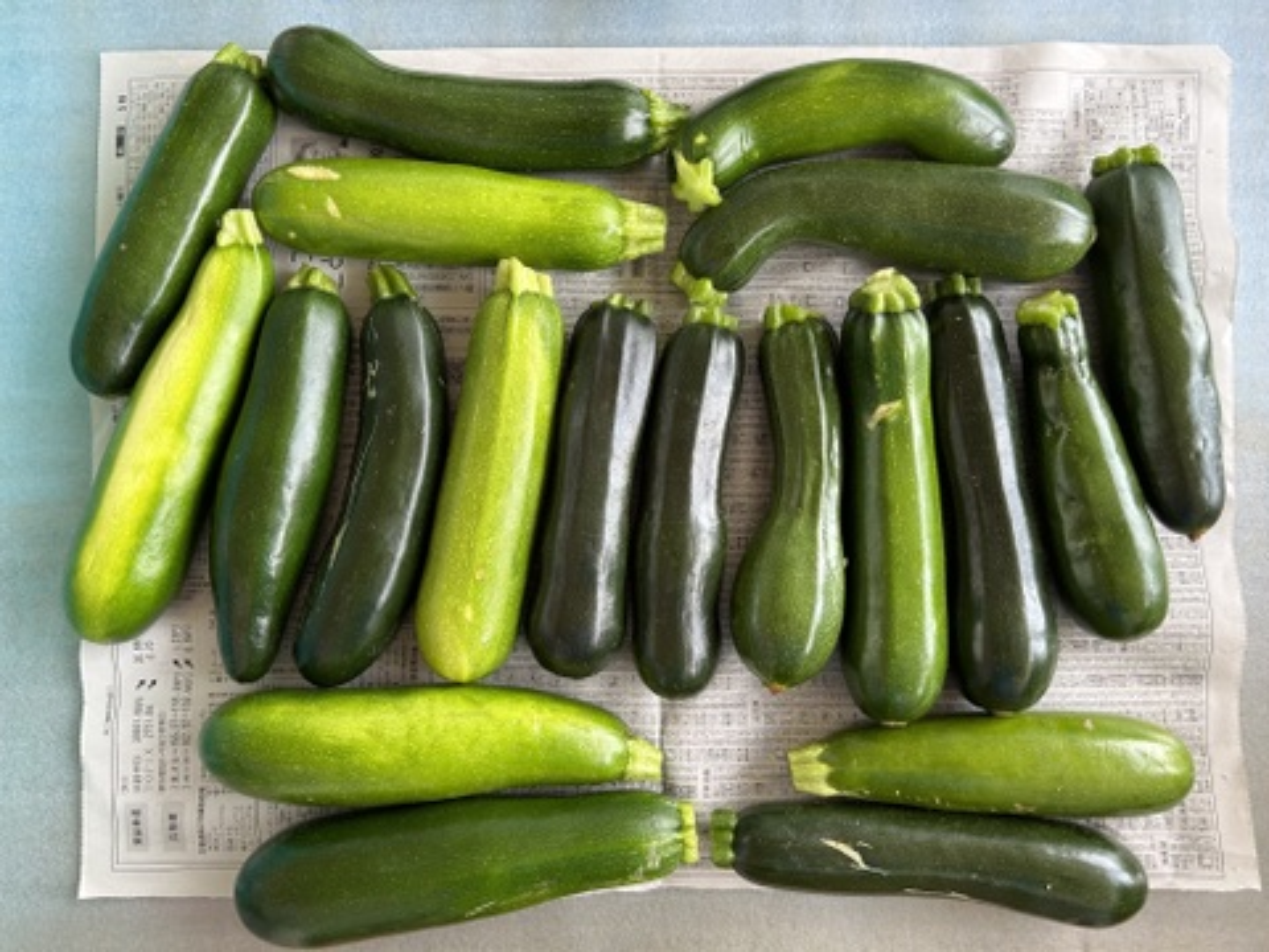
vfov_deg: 53.1
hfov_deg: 67.3
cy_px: 476
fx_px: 953
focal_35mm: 26
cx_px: 634
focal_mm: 5.7
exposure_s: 1/121
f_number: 1.5
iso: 50
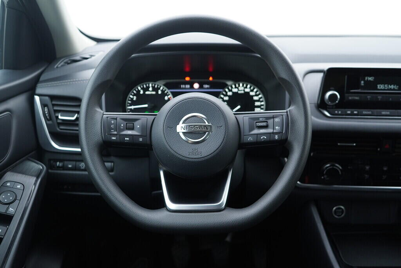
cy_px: 134
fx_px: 401
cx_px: 200
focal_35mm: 36
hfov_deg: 53.1
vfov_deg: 36.9
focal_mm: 24
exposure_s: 1/40
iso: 250
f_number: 2.8
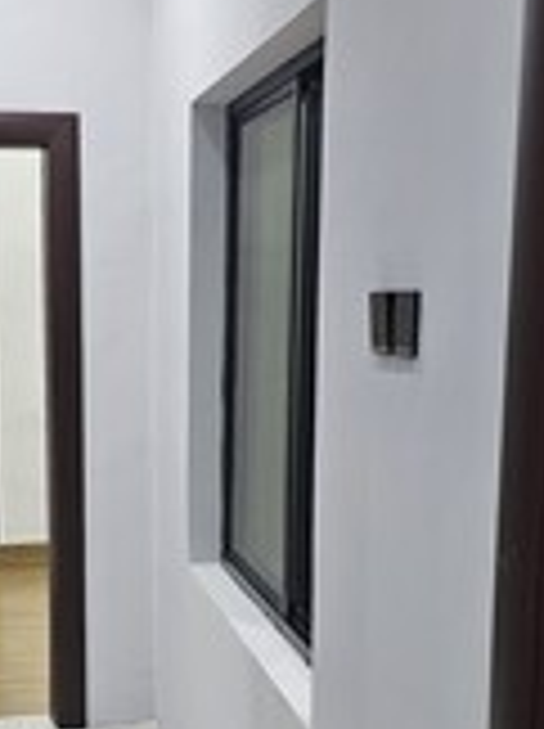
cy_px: 524
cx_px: 115
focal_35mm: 65
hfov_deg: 22.3
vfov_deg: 29.5
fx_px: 1366
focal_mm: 6.3
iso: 400
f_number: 1.7
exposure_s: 1/142
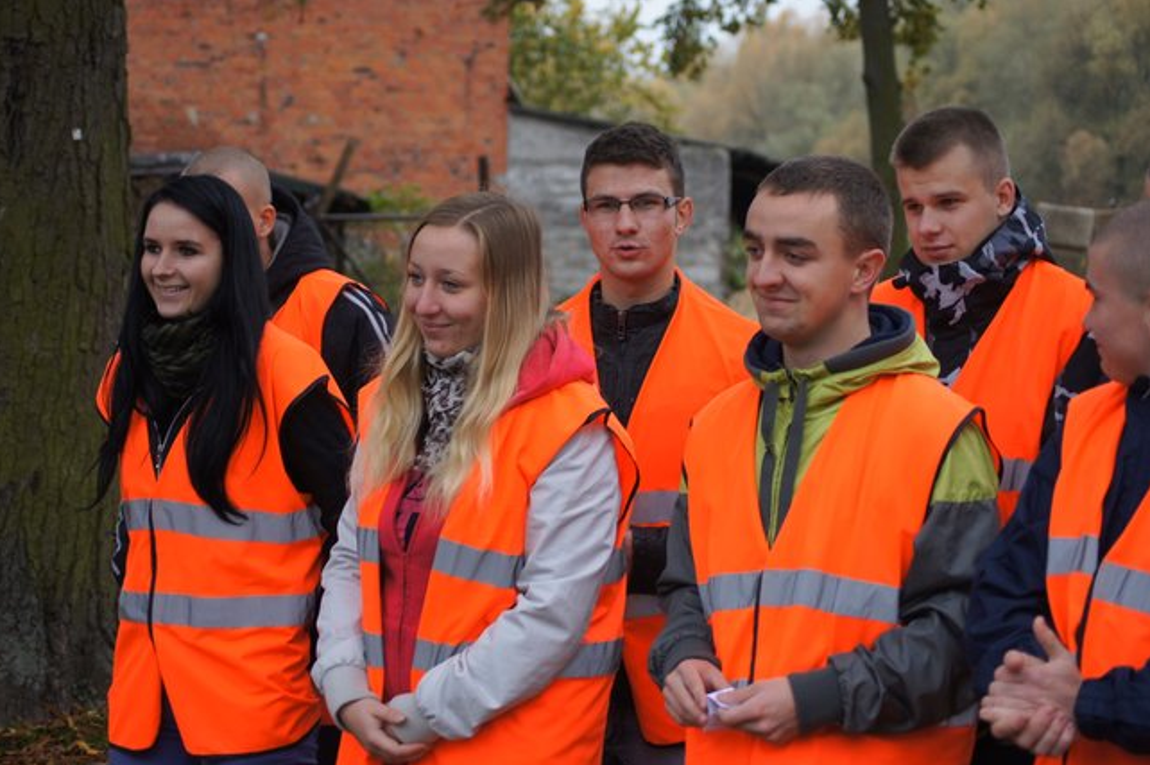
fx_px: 2665
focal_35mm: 84
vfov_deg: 16.3
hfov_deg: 24.3
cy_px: 383
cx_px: 573
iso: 100
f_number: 4
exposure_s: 1/100
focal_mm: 55
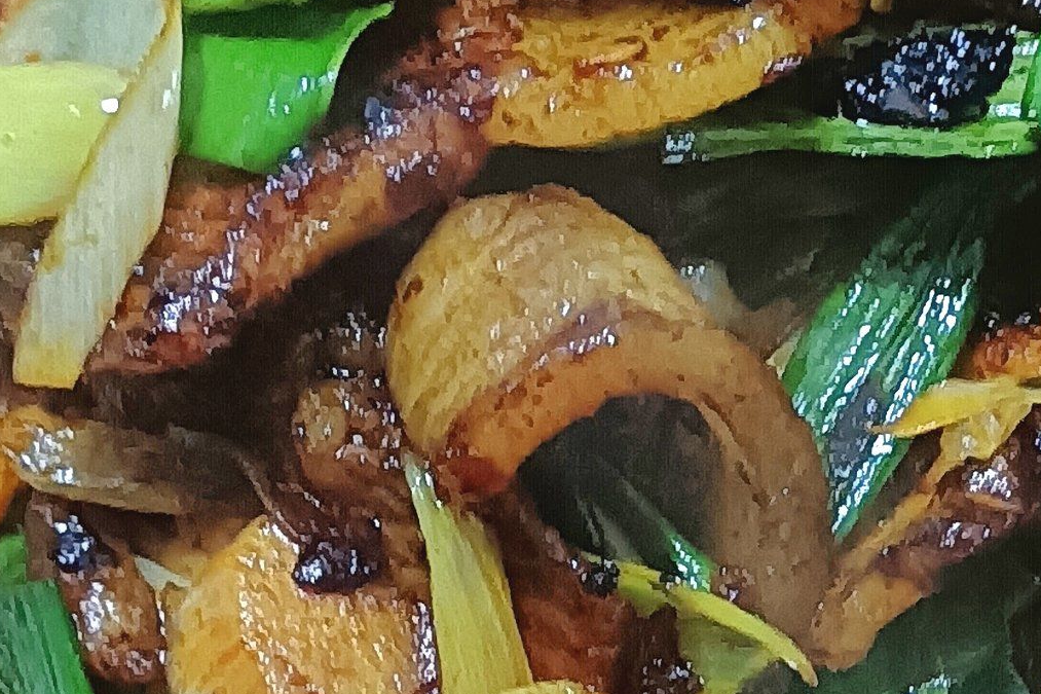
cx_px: 834
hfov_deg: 15.8
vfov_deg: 10.6
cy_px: 640
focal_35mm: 129
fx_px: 3729
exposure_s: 1/20
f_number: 1.8
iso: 1643
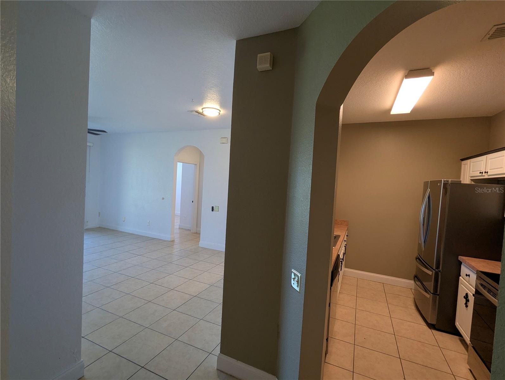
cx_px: 252
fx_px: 234
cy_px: 190
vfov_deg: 78.2
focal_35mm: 16
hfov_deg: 94.4
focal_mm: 2.35
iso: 94
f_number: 2.2
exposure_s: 1/30
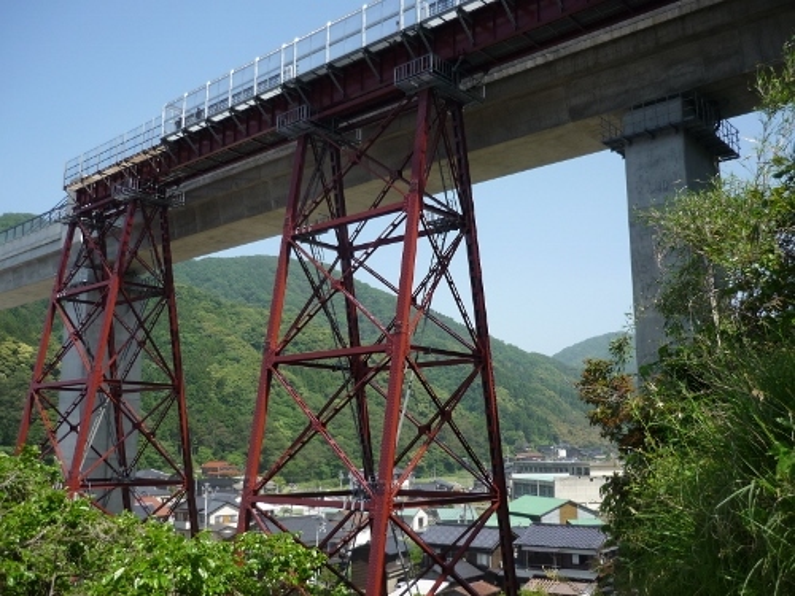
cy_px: 298
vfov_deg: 42.9
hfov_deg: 55.4
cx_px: 398
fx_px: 758
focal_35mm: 33
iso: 100
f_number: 2.8
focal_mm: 5.5
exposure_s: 1/800
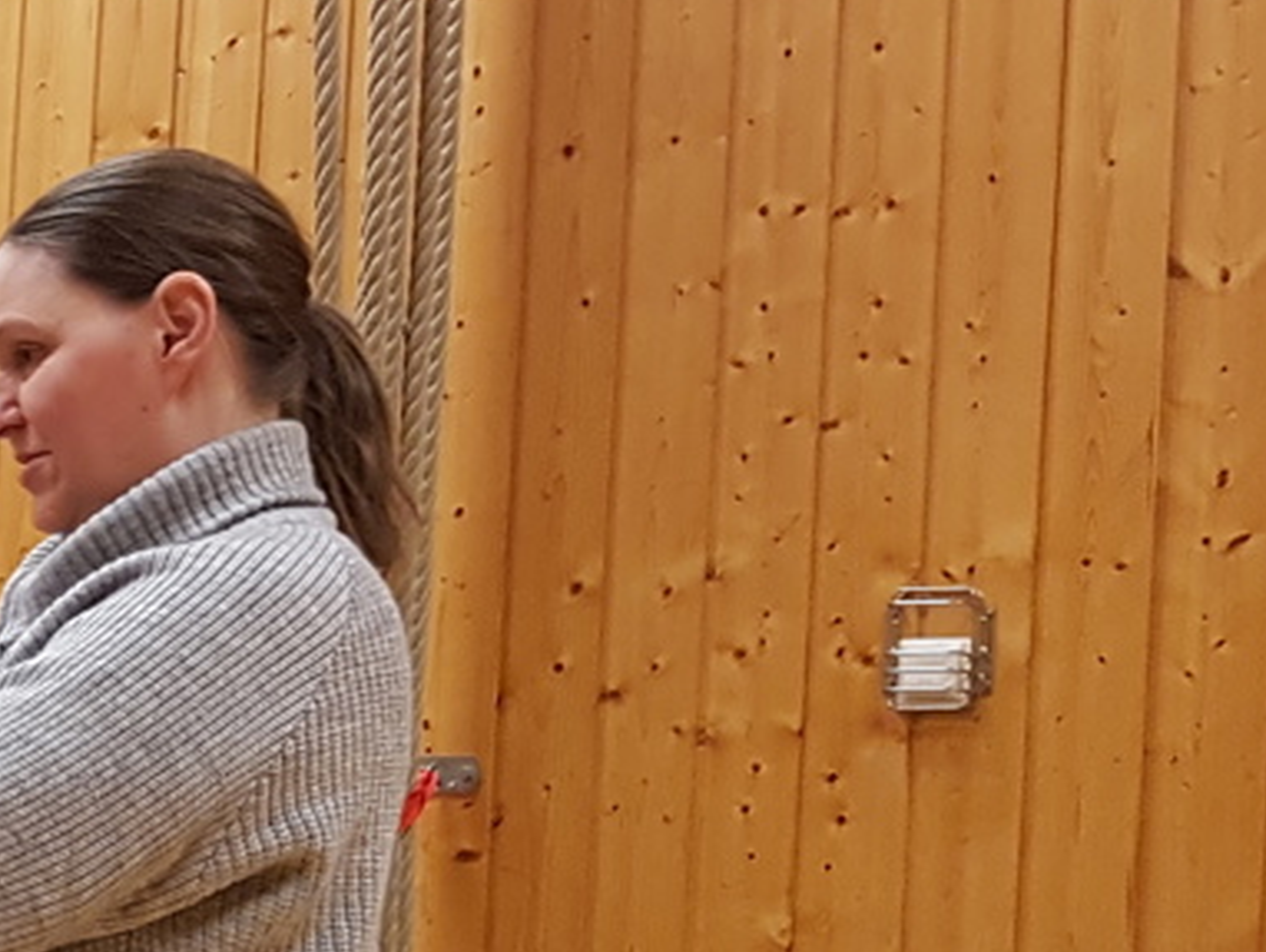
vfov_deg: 14.9
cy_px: 892
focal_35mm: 98
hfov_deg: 17.3
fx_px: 3586
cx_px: -812
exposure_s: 1/33
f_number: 1.7
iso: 200
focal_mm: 4.2
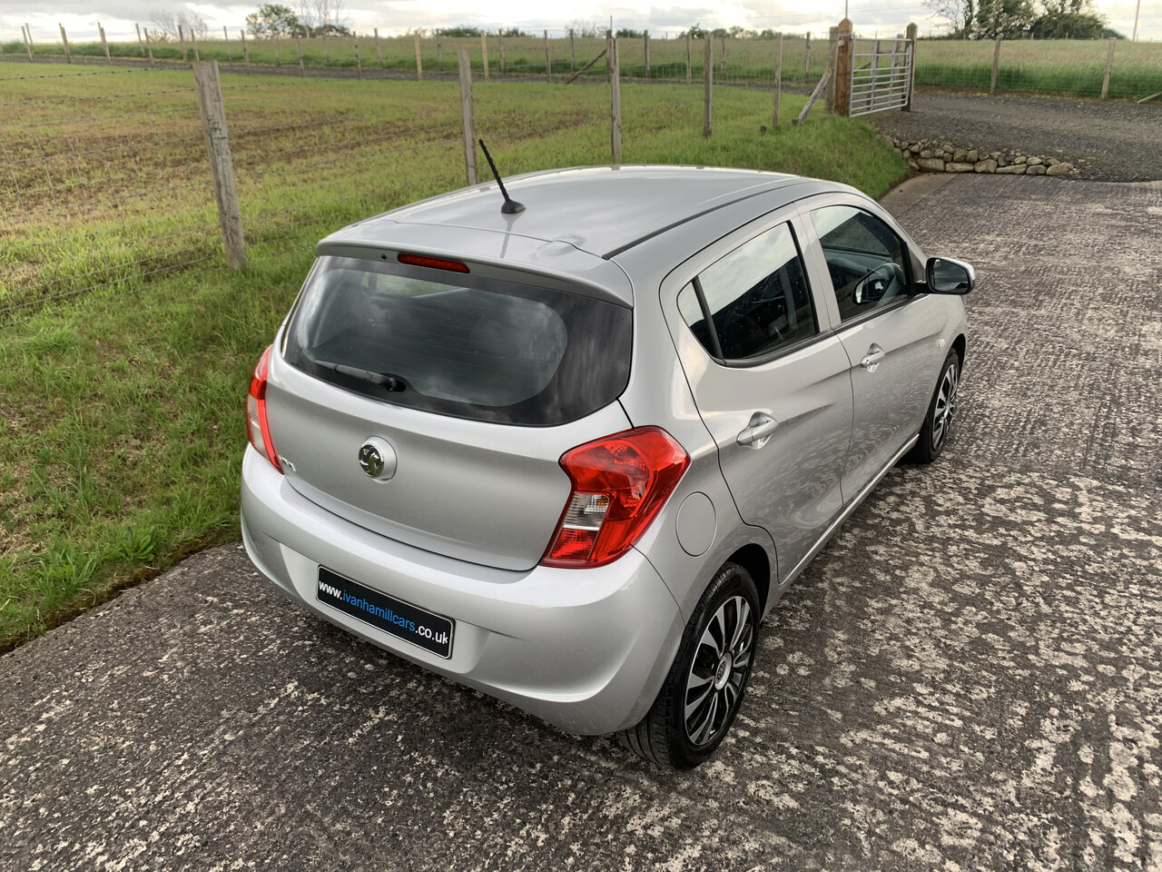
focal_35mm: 26
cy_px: 436
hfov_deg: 67.3
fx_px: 873
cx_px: 581
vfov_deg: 53.1
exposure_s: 1/121
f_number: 1.8
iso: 32
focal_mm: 4.25
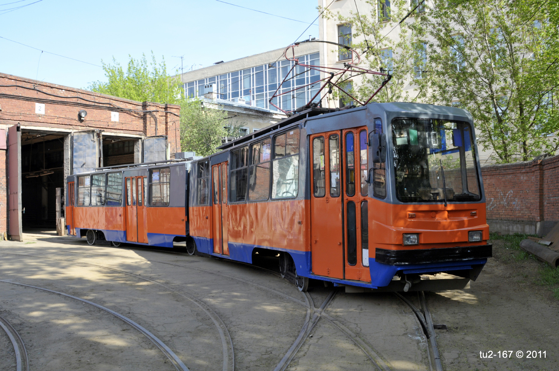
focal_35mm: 36
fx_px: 558
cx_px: 280
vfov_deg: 36.8
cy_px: 186
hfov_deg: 53.2
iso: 400
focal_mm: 24
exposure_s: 1/250
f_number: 8
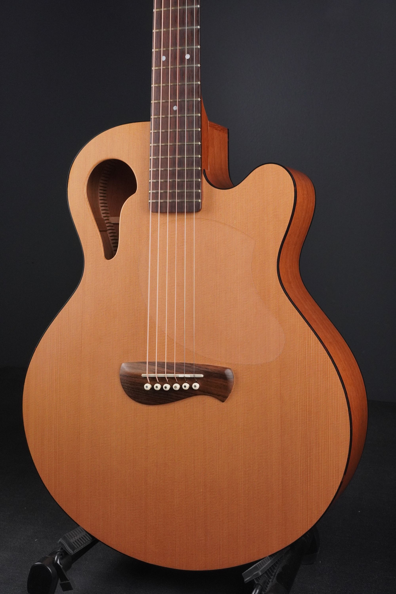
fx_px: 866
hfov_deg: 25.8
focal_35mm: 52
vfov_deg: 37.9
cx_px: 198
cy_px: 297
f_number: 11
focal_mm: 35
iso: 1600
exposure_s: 1/60
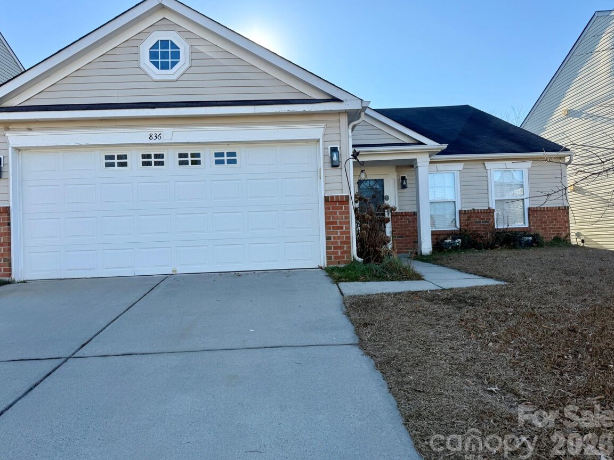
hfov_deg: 69.4
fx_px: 443
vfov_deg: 54.9
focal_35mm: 25
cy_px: 227
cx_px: 298
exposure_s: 1/2525
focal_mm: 6.76
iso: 100
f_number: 1.78
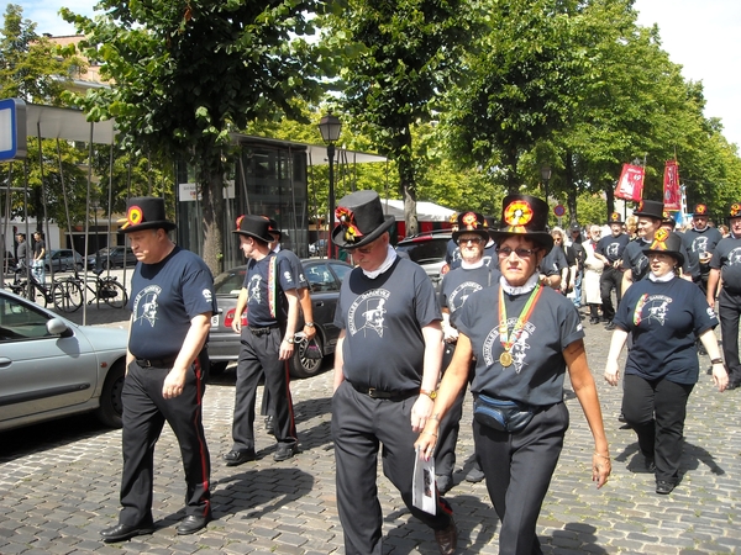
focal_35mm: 35
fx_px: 749
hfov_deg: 52.6
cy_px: 278
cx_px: 370
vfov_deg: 40.7
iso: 64
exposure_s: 1/369
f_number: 2.8
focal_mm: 5.7
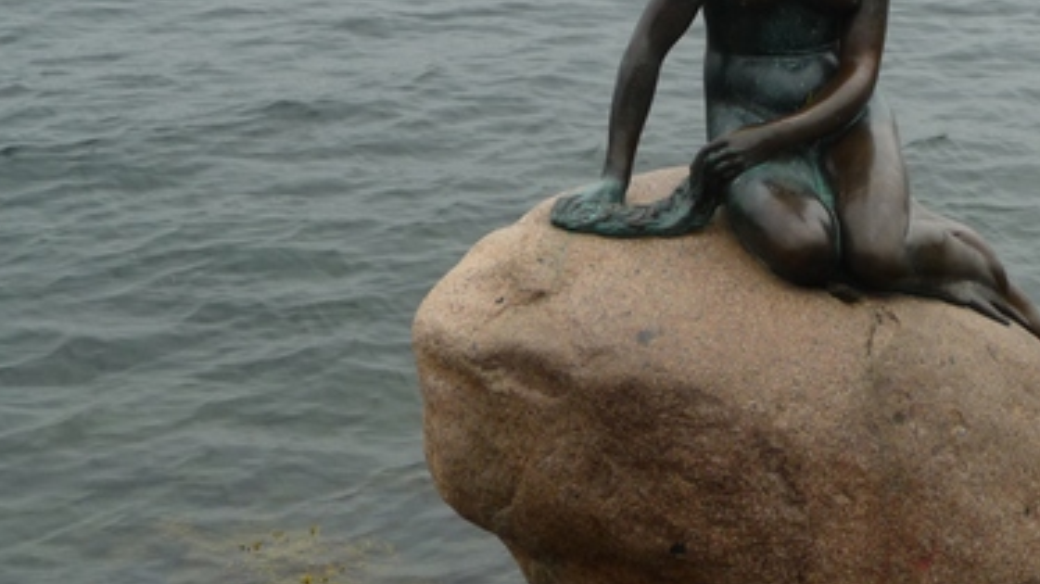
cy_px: 53
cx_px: 756
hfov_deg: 17.1
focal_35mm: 125
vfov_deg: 9.6
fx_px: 3446
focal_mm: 11.3
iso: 100
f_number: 4.5
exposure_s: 1/400
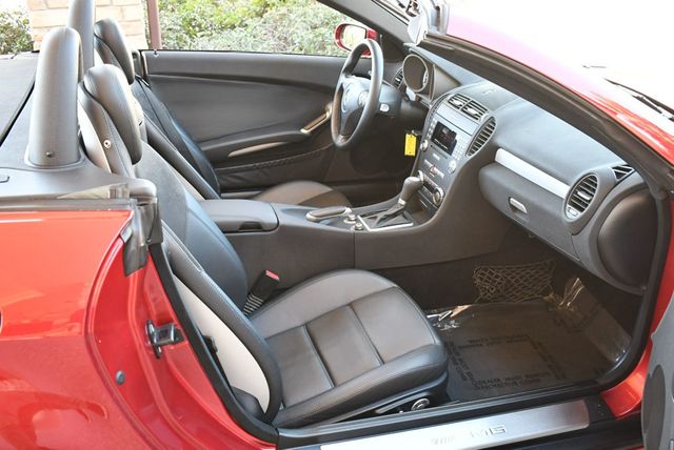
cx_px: 337
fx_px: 675
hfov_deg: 53.1
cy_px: 225
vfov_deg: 36.9
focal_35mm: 36
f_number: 3.5
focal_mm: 18
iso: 900
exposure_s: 1/125
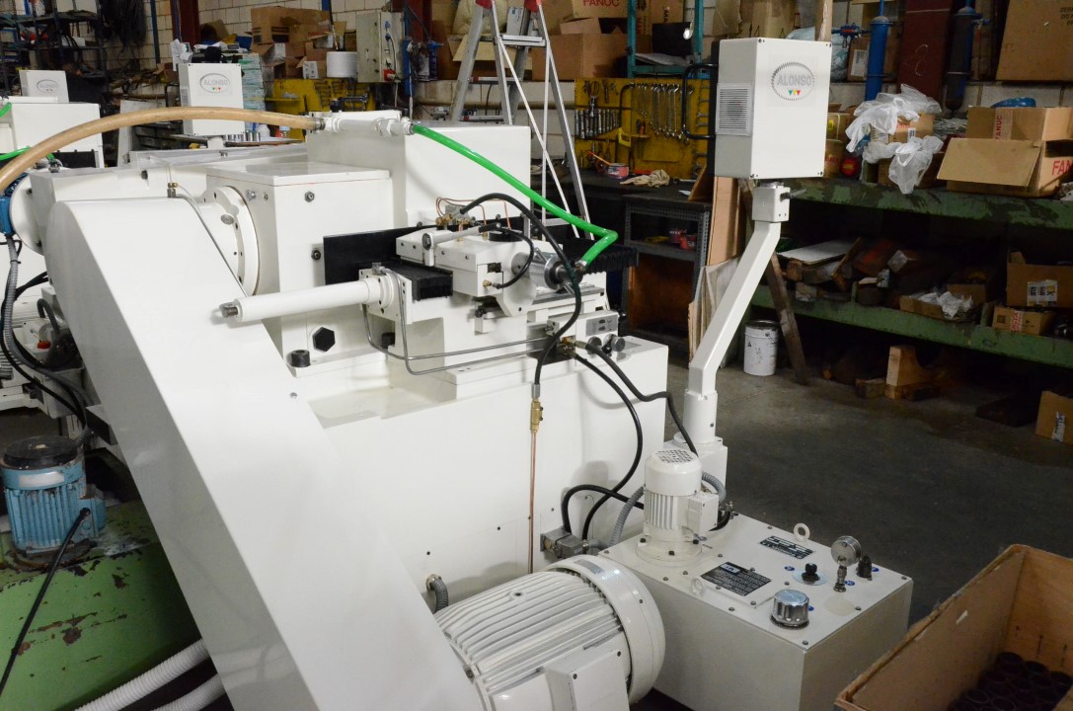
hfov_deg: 57.3
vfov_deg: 39.8
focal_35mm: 33
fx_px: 982
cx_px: 536
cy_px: 356
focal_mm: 22
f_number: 8
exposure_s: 1/250
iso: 6400
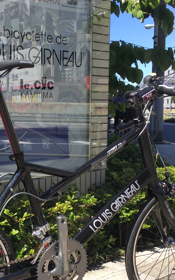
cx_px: 20
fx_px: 412
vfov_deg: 37.2
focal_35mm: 54
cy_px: 181
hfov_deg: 23.4
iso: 25
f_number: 2.2
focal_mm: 4.15
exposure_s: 1/651
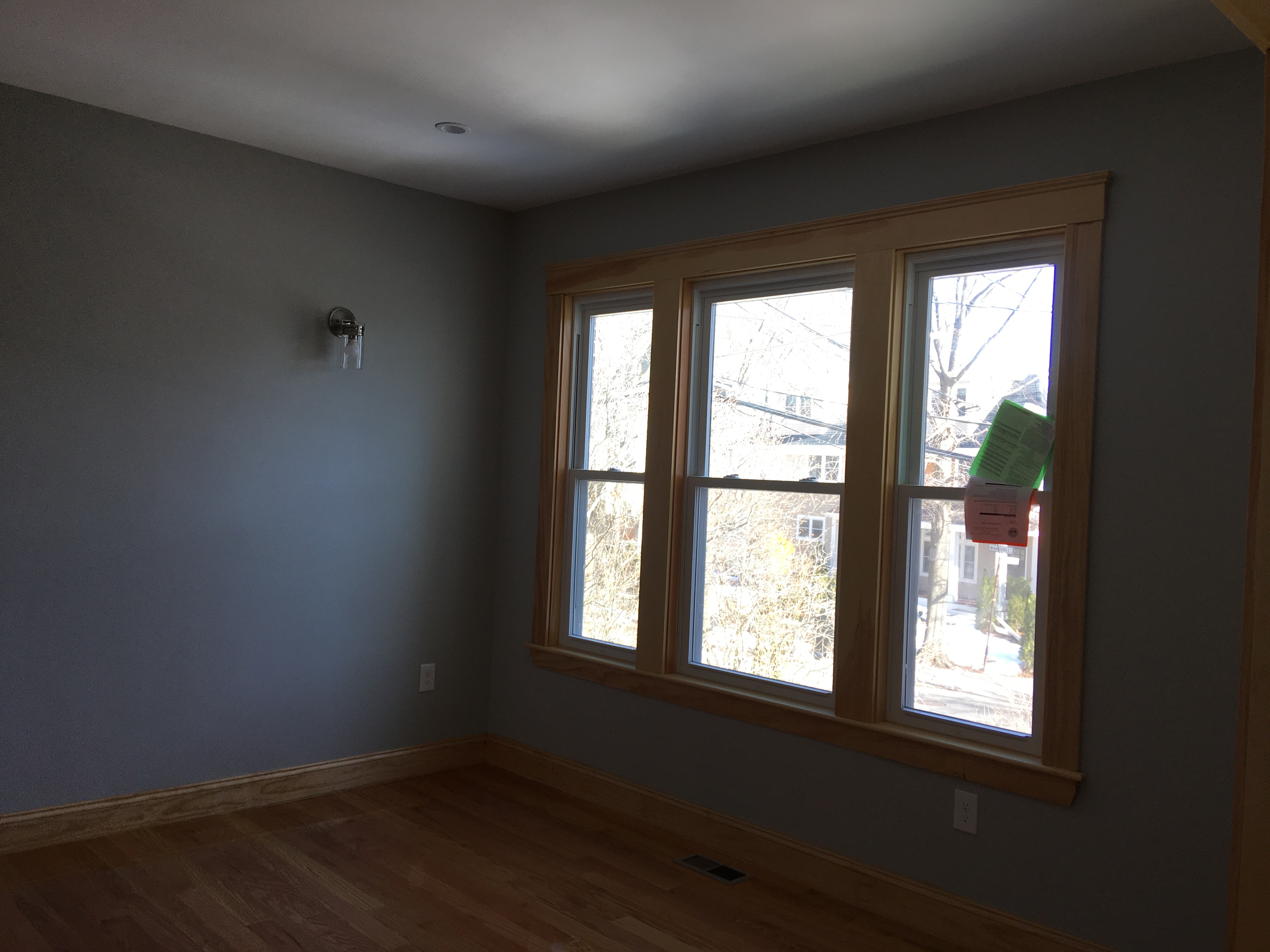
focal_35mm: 29
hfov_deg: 61.7
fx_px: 1064
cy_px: 476
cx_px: 635
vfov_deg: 48.2
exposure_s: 1/60
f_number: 2.2
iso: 25
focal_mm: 4.15
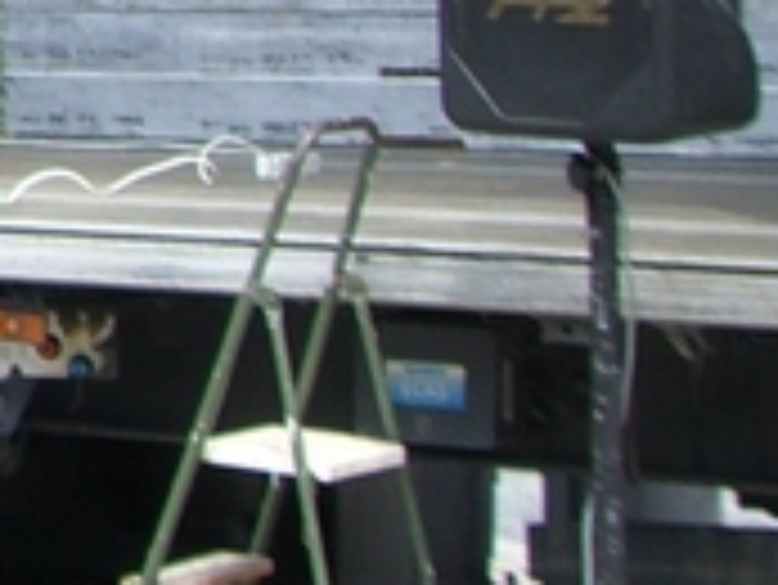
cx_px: -994
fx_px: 3958
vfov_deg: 8.1
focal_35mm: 176
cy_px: -495
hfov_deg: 10.0
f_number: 4.3
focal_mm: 6.2
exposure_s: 1/160
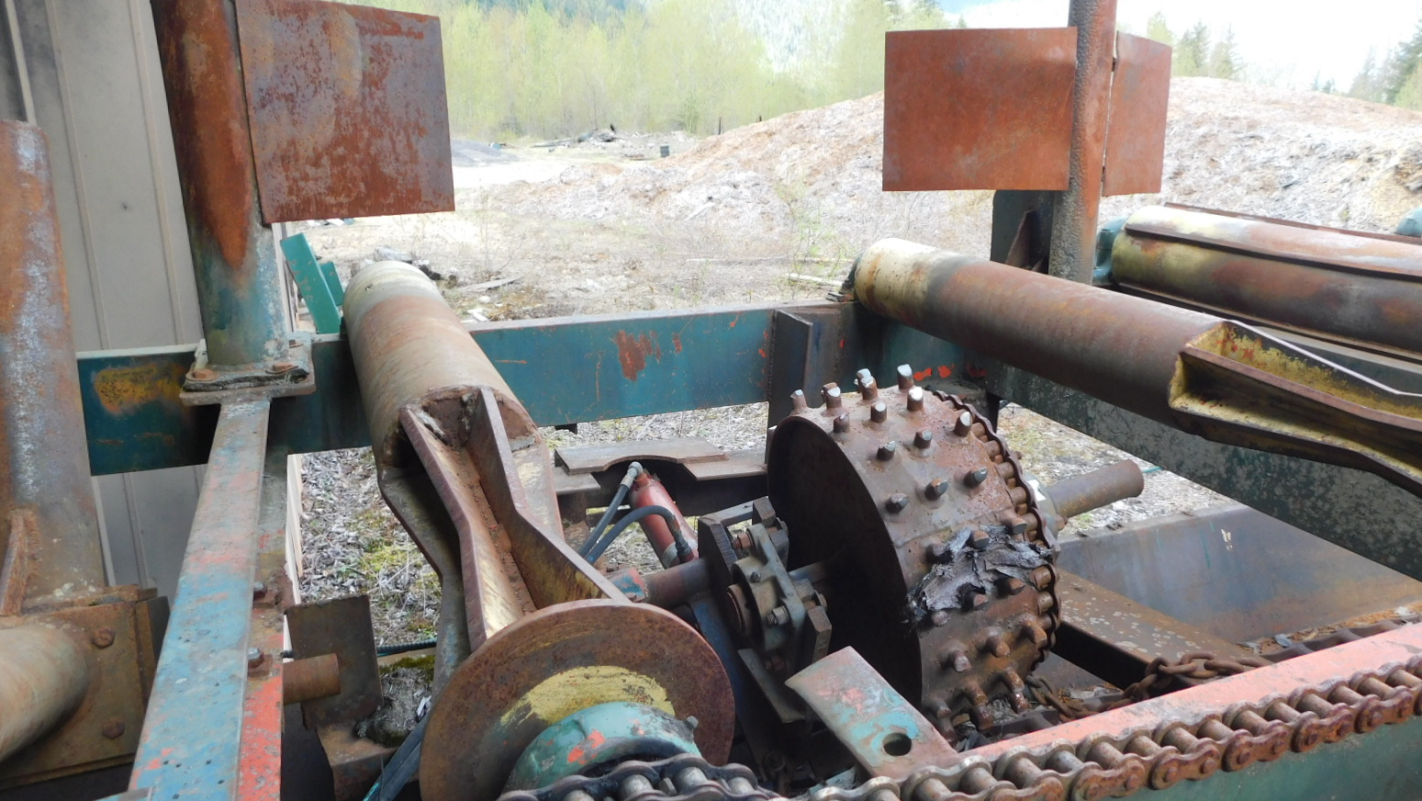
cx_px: 733
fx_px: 1018
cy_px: 433
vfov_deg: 42.9
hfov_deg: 69.8
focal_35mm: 27
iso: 125
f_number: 3
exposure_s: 1/100
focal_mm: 4.1
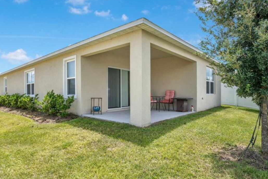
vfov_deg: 61.9
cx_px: 137
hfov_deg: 84.0
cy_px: 96
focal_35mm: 20
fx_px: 149
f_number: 10
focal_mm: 16
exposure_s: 1/160
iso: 100
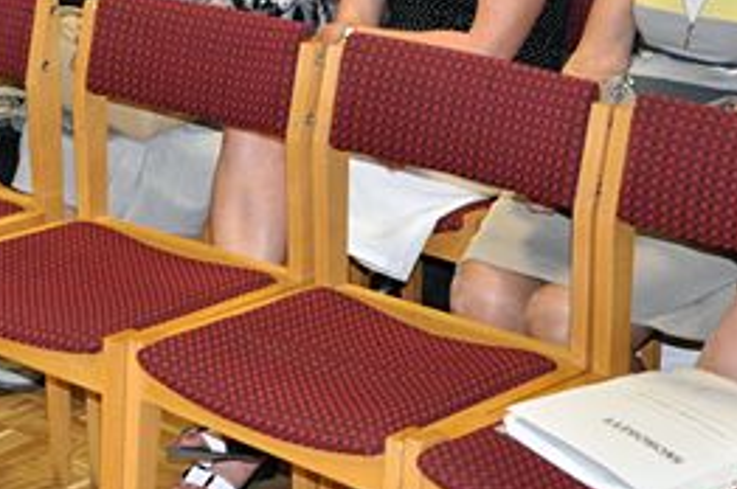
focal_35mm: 107
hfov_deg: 18.4
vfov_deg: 12.6
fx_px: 2188
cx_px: -65
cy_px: -1
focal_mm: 22
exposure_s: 1/60
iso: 800
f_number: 4
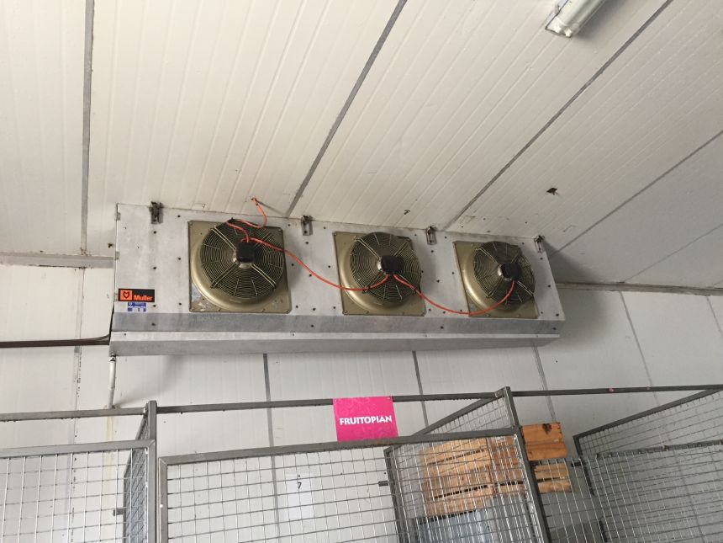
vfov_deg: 48.2
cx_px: 362
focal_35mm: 29
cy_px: 272
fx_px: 606
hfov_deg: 61.7
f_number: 2.2
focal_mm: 4.15
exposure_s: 1/33
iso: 200
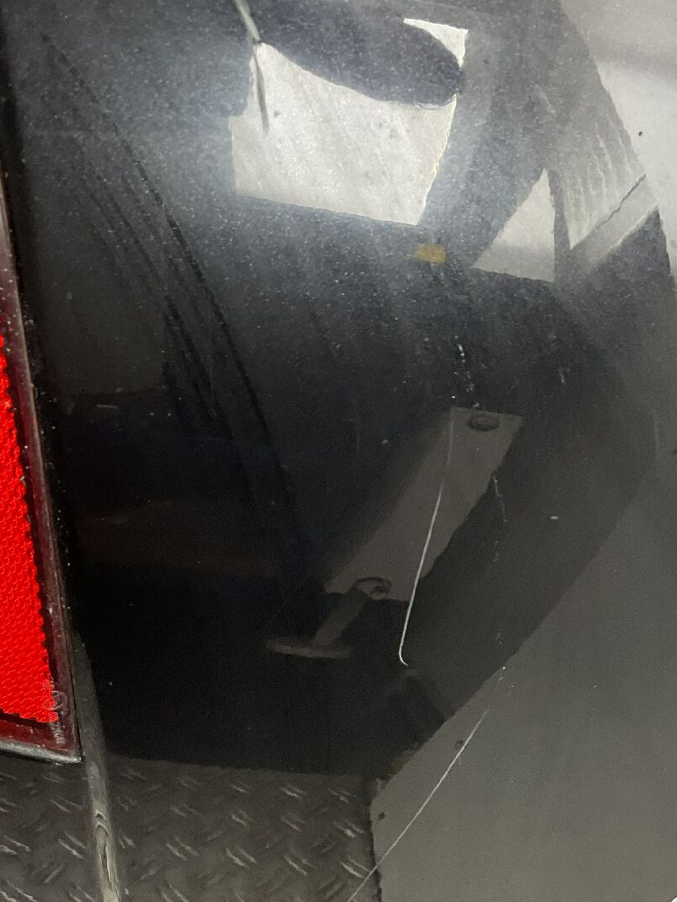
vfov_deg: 36.8
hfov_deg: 28.0
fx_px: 1355
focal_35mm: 52
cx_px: 356
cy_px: 437
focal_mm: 3
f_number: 1.8
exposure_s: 1/50
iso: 125
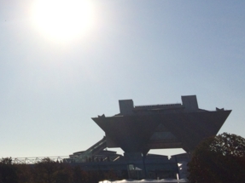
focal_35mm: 67
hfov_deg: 27.3
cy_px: -14
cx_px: -2
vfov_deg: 20.9
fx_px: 474
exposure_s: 1/13699
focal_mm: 4.12
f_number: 2.2
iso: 40
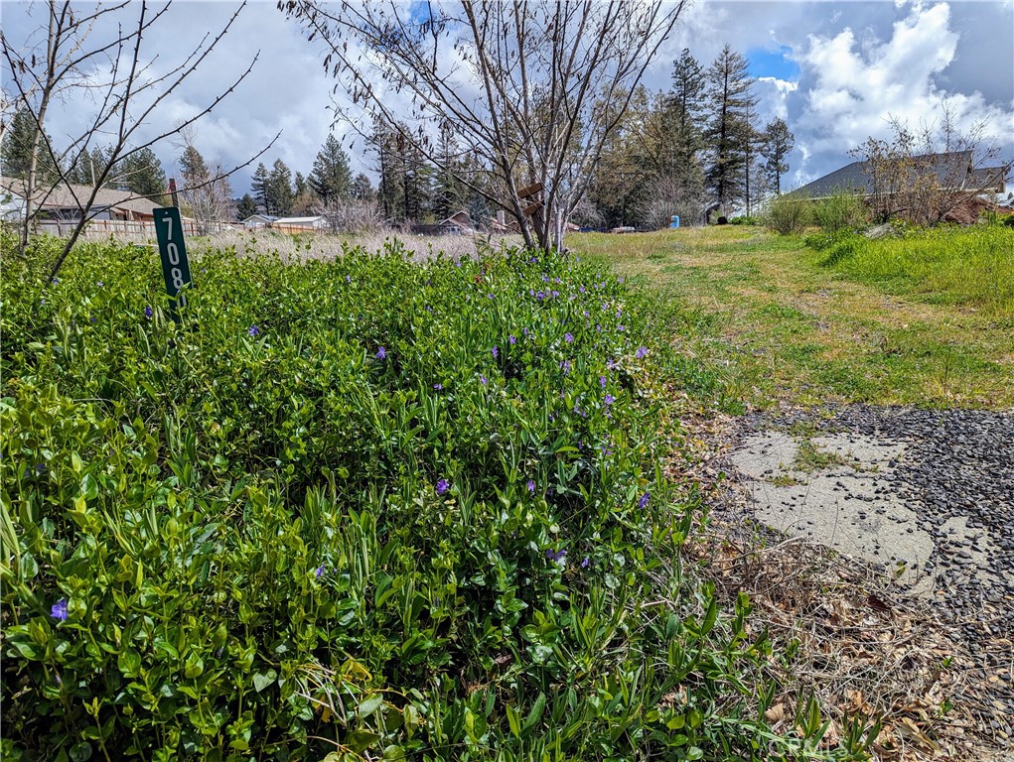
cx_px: 507
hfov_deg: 71.5
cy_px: 381
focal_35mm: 24
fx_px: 704
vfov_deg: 56.9
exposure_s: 1/3534
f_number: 1.85
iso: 44
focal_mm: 6.81
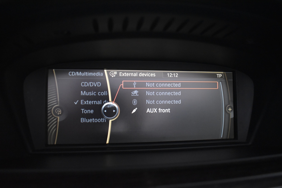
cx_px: 141
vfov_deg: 47.9
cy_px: 94
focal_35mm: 27
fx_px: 211
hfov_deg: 67.4
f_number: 3.5
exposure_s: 1/45
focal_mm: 18
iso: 3200
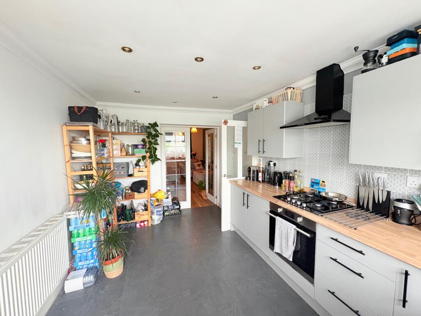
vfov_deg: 85.7
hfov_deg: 102.1
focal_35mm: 14
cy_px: 158
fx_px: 170
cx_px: 210
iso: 250
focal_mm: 2.22
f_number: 2.2
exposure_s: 1/96
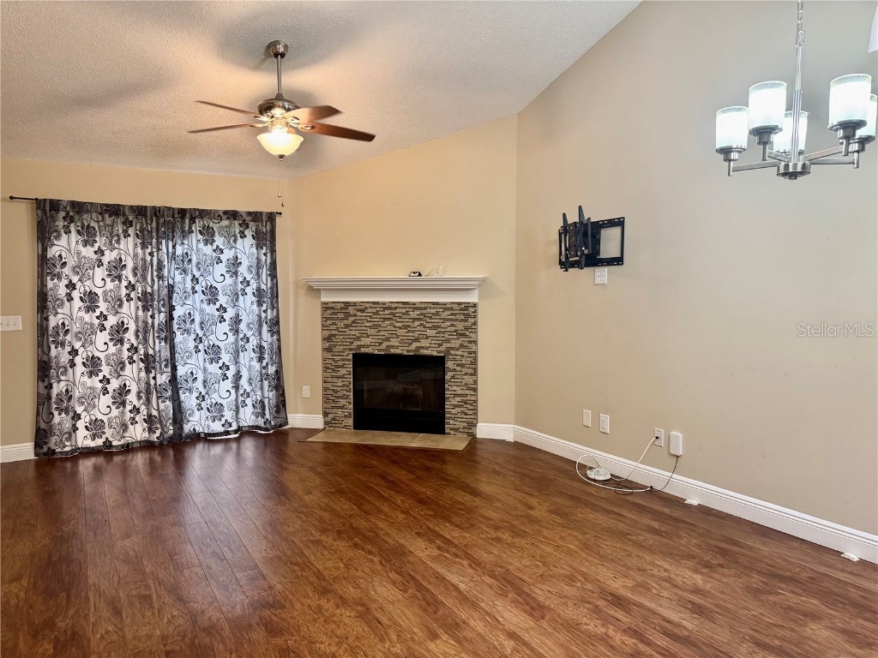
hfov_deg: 71.6
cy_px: 329
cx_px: 439
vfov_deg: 56.8
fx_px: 609
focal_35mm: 24
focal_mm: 6.76
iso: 200
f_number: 1.78
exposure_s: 1/60
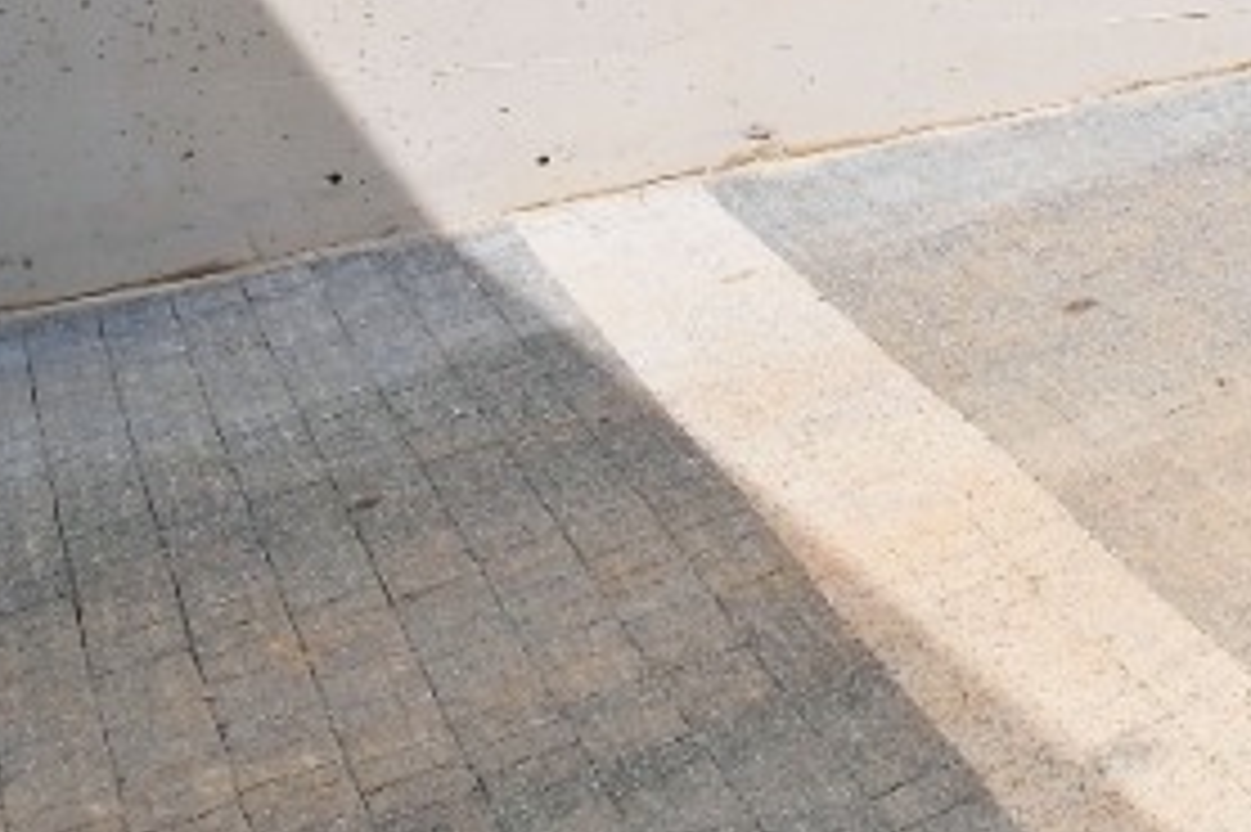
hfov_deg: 20.2
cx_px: 2277
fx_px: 2431
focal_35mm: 70
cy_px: -823
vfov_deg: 15.5
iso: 125
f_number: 10
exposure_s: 1/320
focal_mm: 8
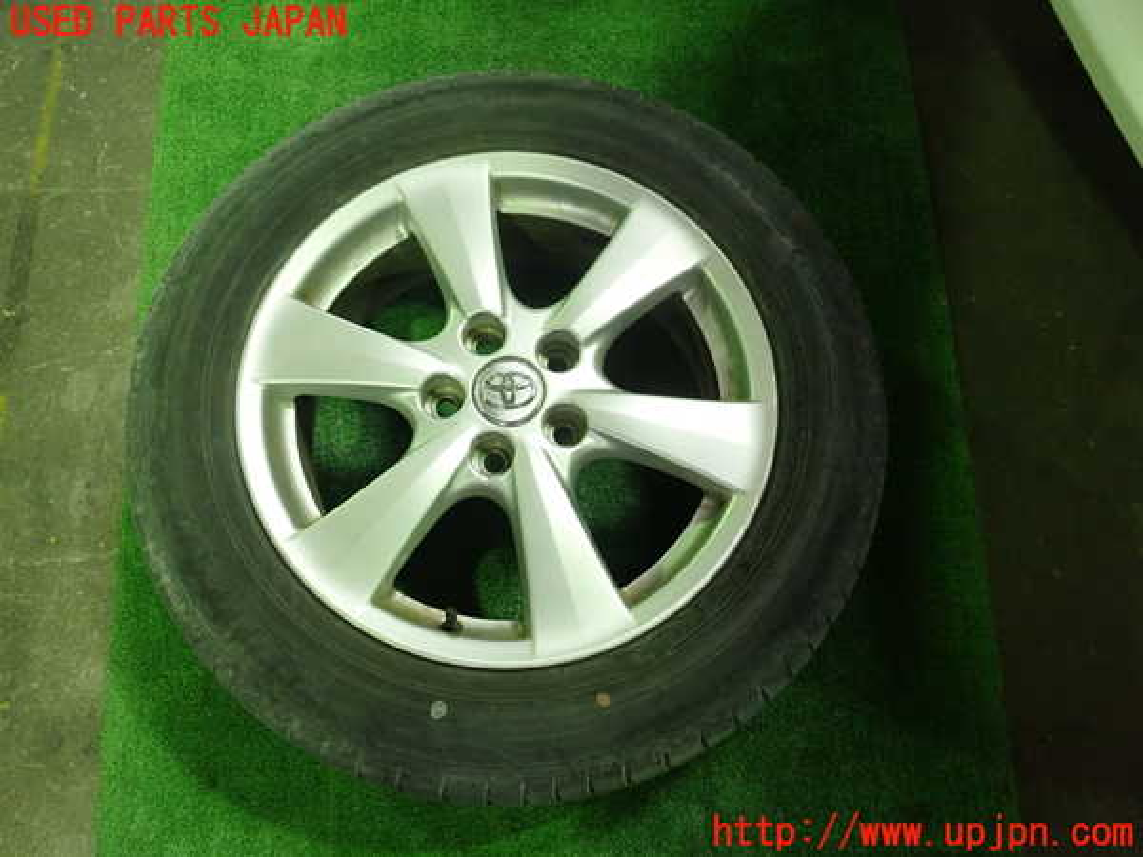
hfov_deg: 60.0
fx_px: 991
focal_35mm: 30
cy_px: 428
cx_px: 572
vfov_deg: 46.8
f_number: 2.3
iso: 800
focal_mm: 5.5
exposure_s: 1/80
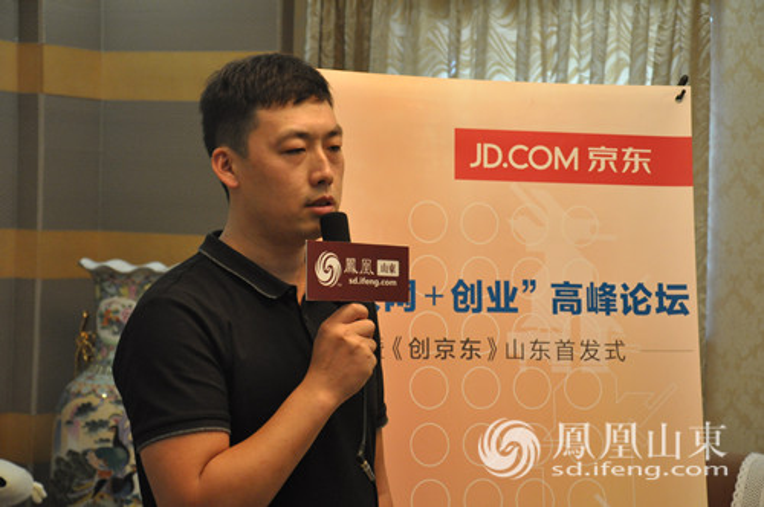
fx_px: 1844
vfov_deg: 15.7
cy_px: 254
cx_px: 382
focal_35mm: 87
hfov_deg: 23.4
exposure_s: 1/60
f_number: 5.6
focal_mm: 58
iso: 1250
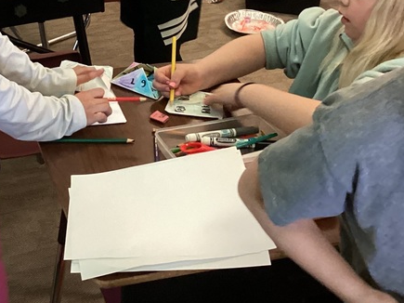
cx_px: 57
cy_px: -11
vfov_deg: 19.5
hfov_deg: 26.0
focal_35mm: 73
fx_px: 852
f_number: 2.4
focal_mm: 3.3
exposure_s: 1/40
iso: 320
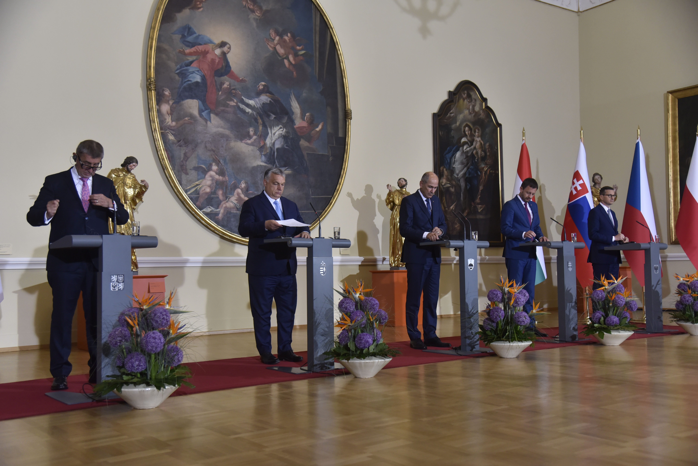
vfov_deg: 35.1
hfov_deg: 50.7
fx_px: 737
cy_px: 233
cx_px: 349
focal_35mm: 38
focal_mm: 38
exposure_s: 1/160
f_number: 4
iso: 1600
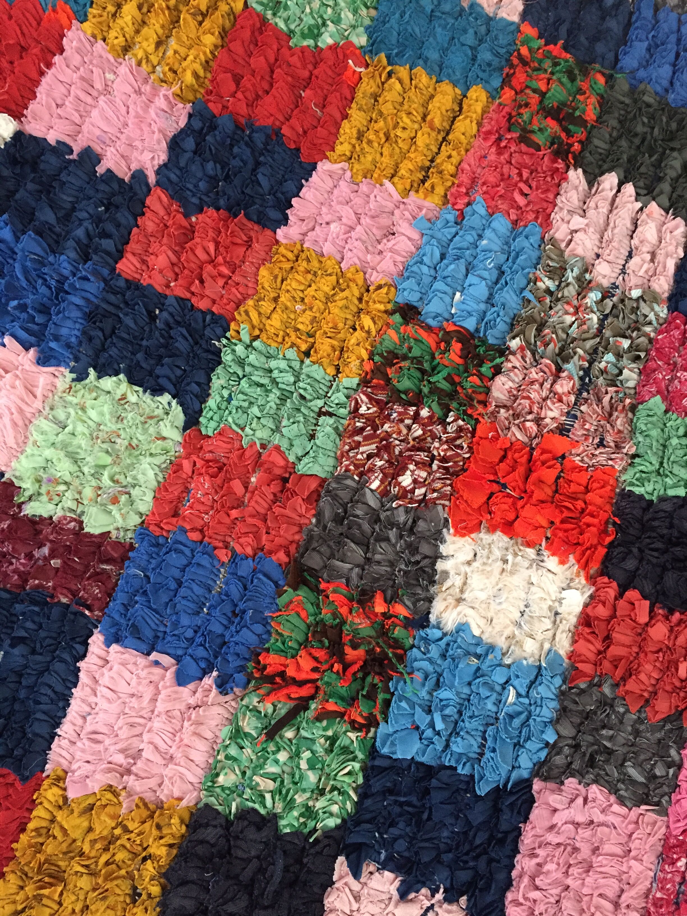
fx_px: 767
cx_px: 344
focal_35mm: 29
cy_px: 458
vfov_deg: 61.7
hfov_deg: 48.2
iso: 250
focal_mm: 4.15
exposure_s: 1/17
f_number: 2.2
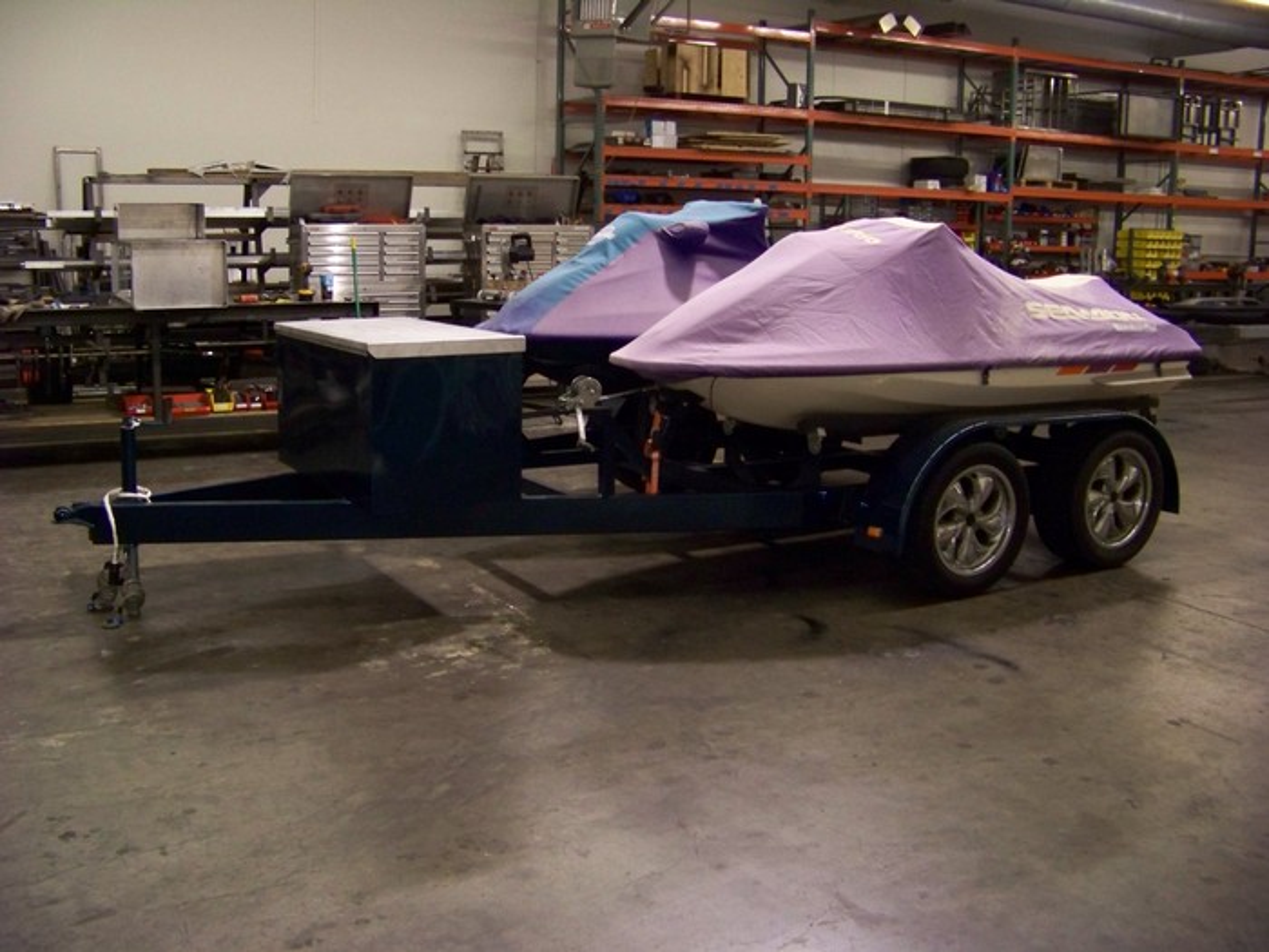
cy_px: 476
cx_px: 634
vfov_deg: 39.7
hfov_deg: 51.4
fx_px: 1320
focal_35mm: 36
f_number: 2.8
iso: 281
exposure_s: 1/30
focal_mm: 5.85
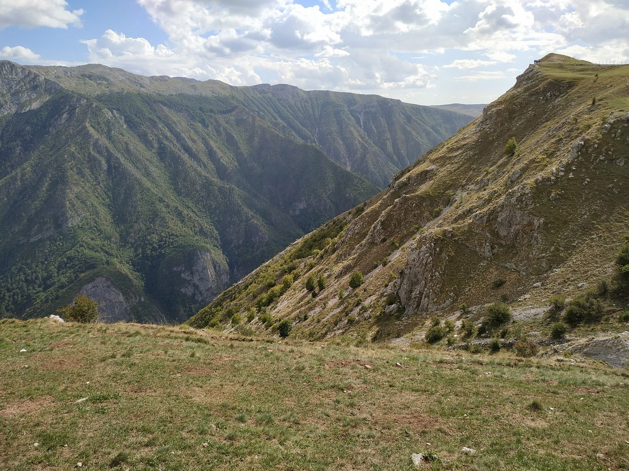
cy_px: 236
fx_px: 436
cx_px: 314
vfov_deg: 56.8
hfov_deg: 71.6
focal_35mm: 24
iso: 200
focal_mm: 3.94
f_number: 1.9
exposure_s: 1/3937
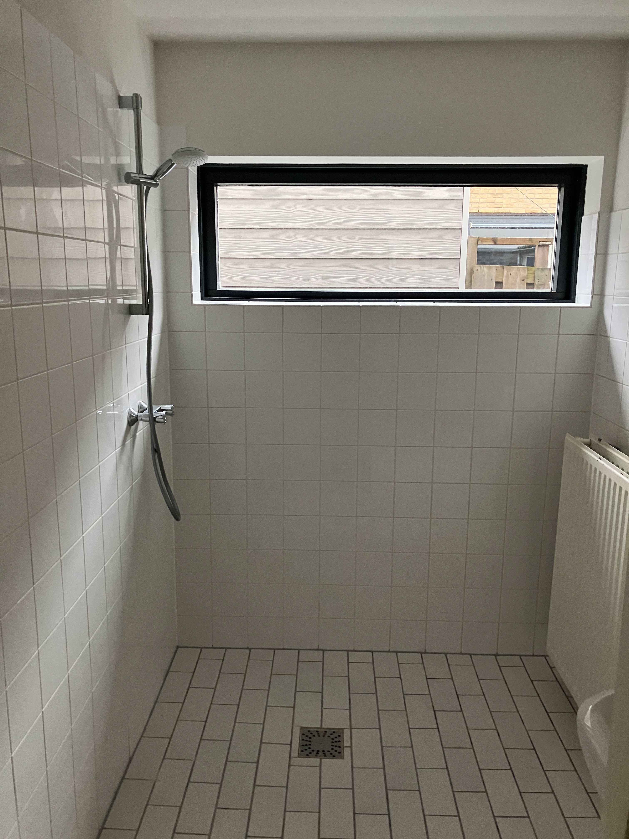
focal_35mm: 28
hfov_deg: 49.7
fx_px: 678
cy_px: 420
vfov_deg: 63.4
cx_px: 314
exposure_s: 1/43
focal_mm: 3.99
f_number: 1.8
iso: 320
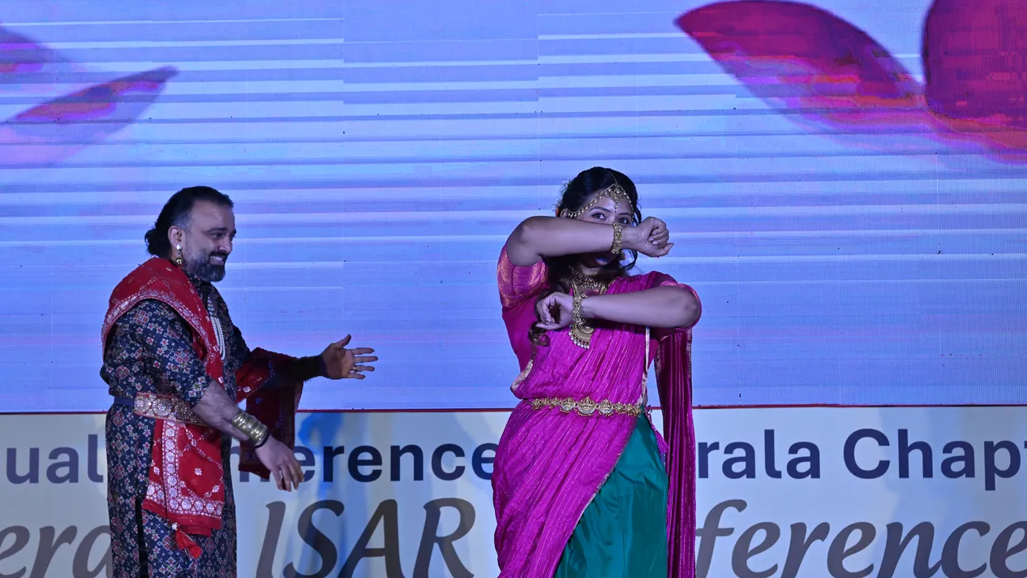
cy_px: 283
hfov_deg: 23.7
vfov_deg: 13.4
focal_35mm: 90
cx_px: 511
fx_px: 2451
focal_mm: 85
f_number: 5.6
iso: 1250
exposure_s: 1/400
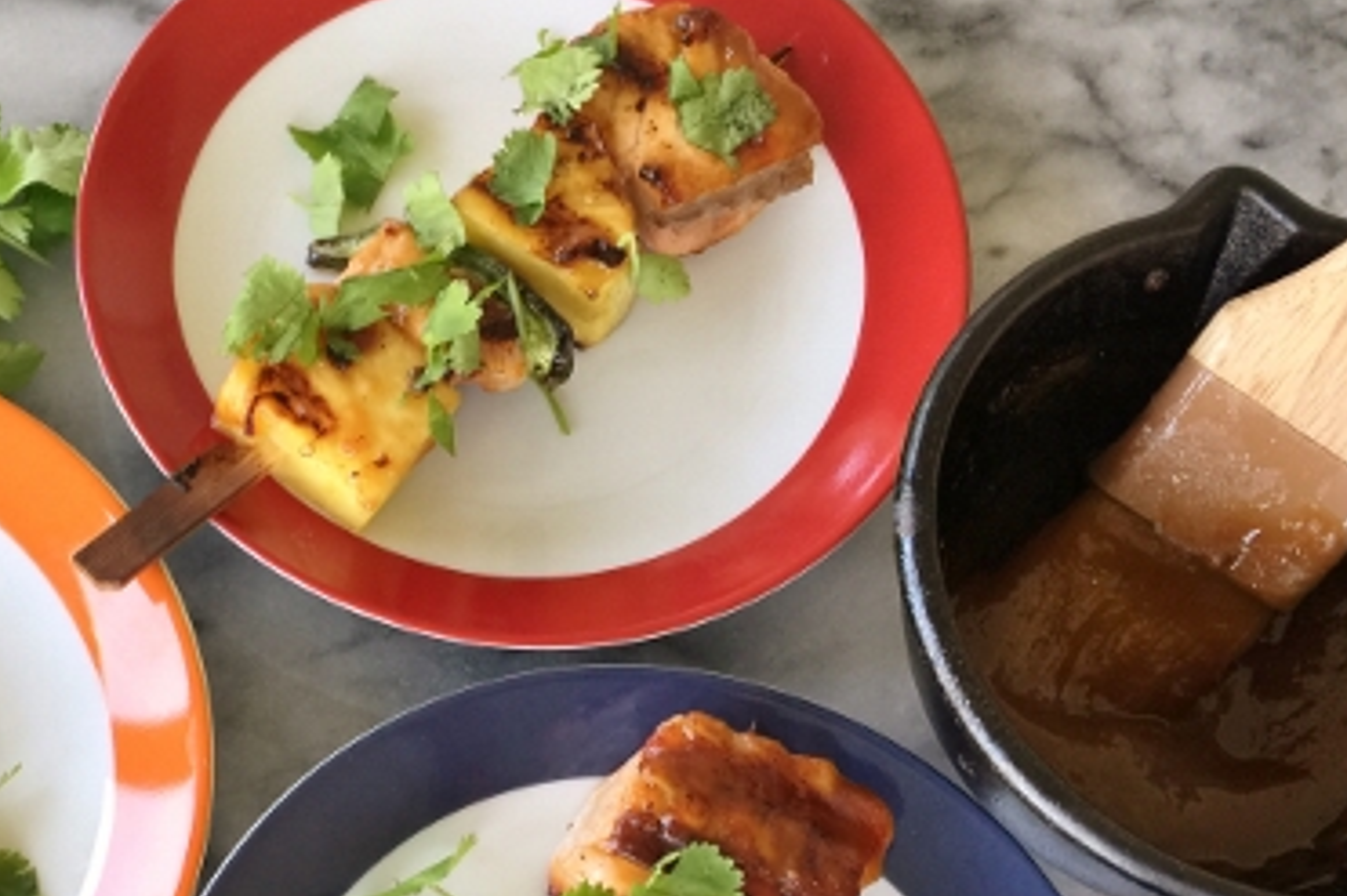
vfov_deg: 25.1
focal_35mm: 52
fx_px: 1945
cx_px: 334
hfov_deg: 37.3
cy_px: 834
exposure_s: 1/40
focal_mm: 4.15
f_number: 2.2
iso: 32
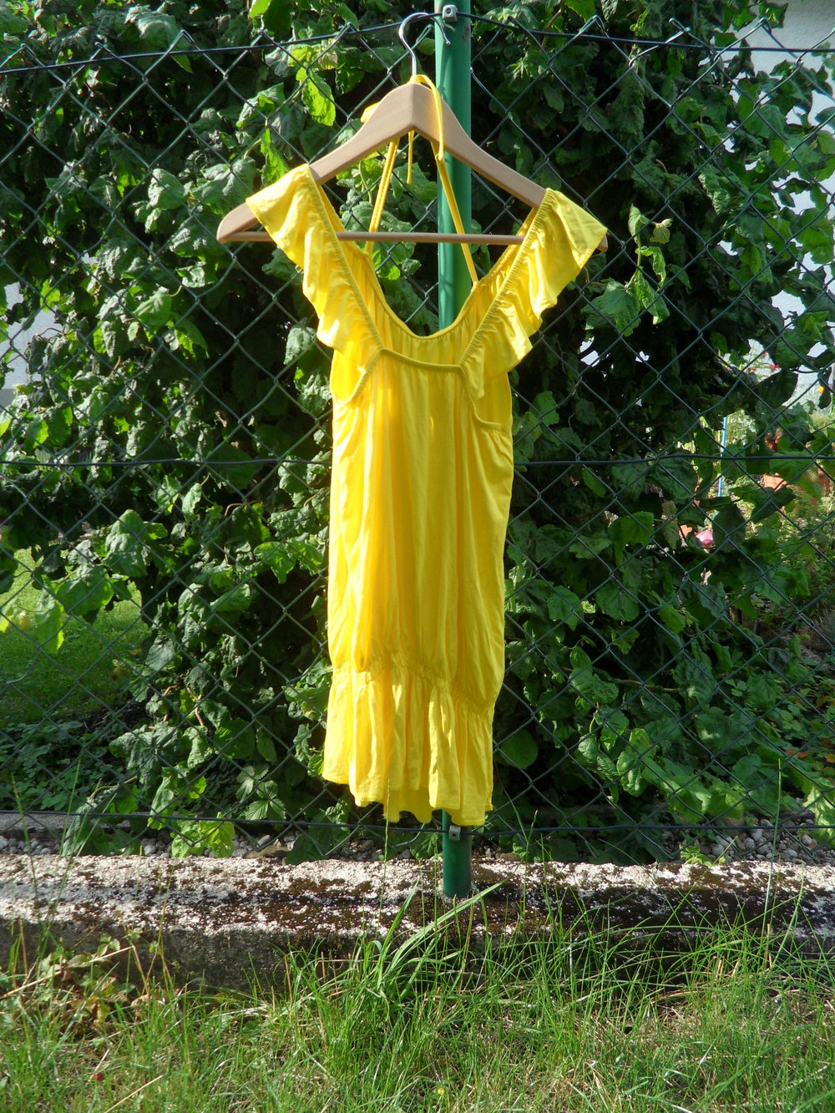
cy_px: 556
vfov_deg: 65.3
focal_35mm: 27
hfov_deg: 51.4
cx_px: 418
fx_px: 868
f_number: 3.5
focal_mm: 4.9
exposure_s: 1/180
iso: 80
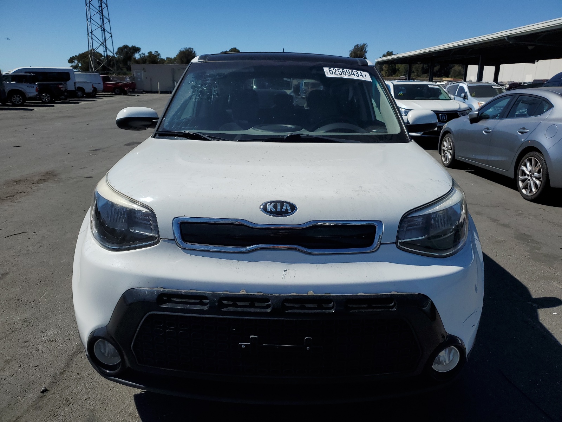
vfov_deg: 53.1
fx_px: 422
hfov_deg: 67.3
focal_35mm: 26
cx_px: 281
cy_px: 211
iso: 50
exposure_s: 1/10000
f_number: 1.5
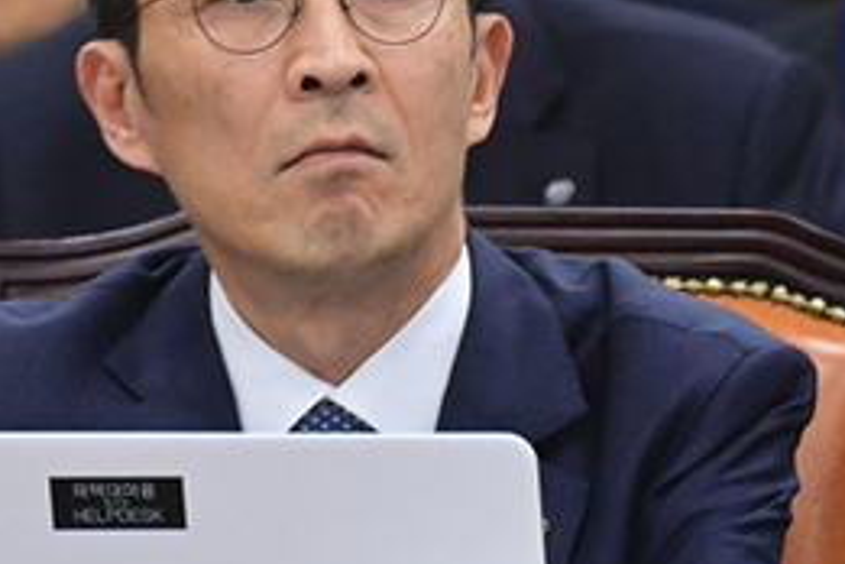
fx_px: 23024
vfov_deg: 1.4
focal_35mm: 981
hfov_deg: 2.1
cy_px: 319
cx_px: 304
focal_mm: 400
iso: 6400
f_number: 7.1
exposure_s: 1/320
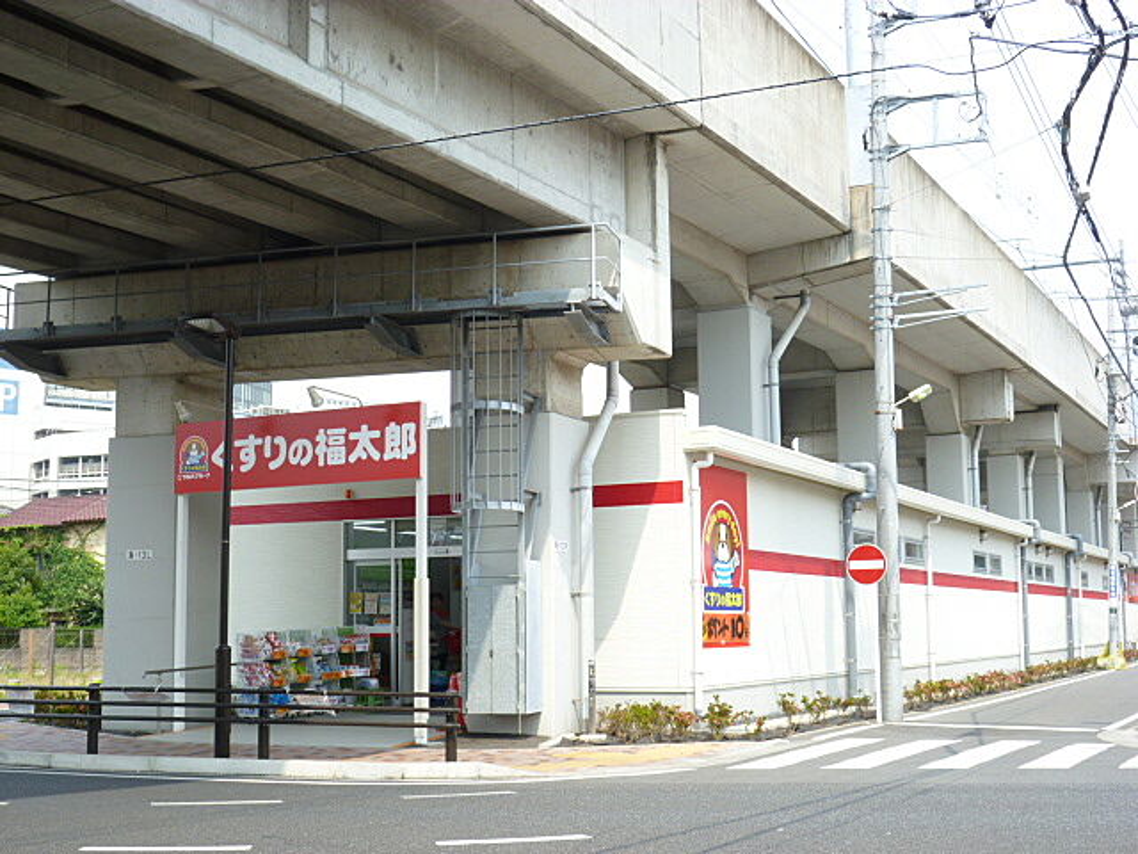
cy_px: 427
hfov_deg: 40.4
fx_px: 1545
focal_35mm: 47
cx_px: 569
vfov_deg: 30.9
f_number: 3.9
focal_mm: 8.3
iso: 80
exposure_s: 1/200
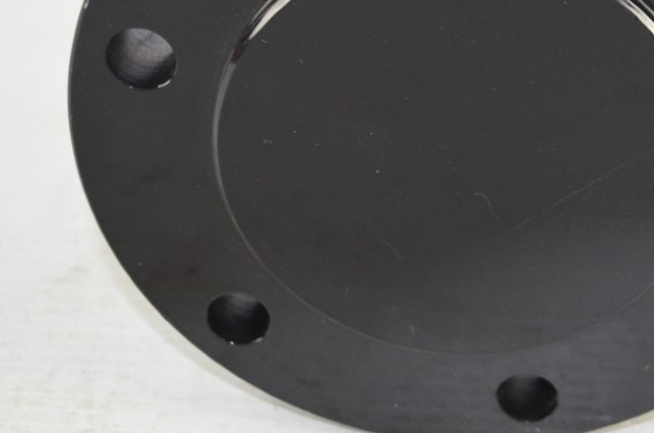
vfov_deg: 15.5
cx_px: 506
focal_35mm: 87
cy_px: 60
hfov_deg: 23.1
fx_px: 1577
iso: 1250
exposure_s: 1/60
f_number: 4.5
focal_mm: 28
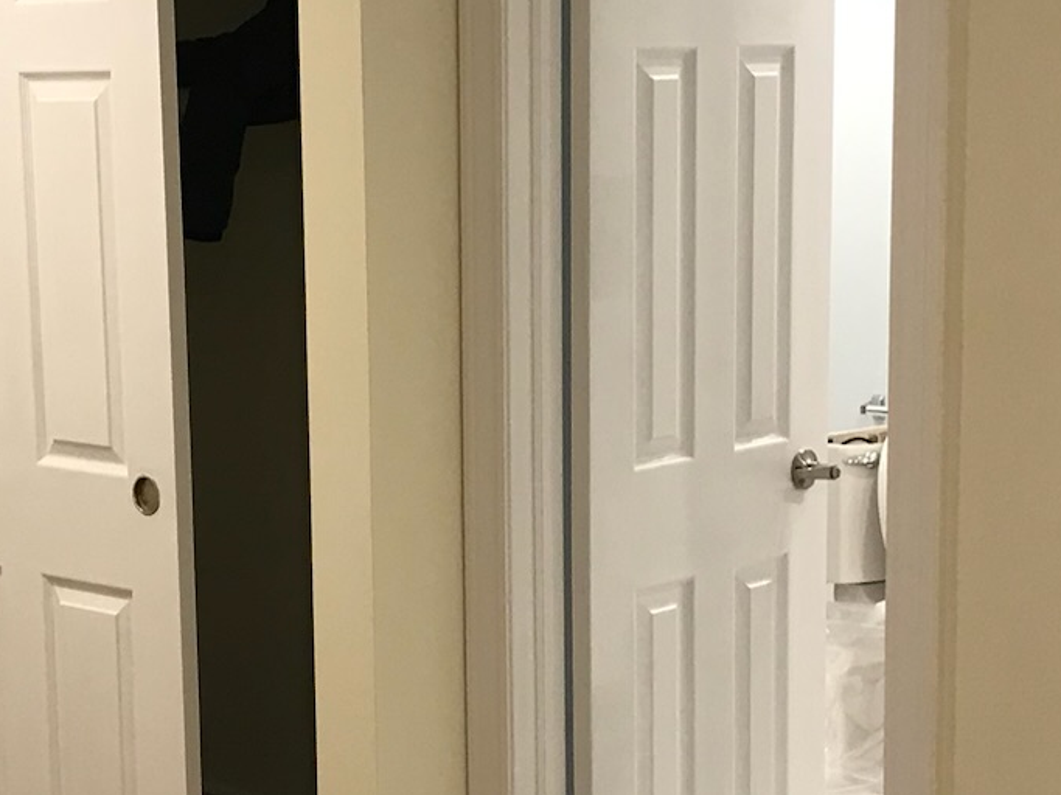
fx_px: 2574
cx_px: 364
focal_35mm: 84
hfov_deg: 23.2
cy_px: 543
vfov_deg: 17.5
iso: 32
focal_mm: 3.99
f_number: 1.8
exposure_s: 1/20
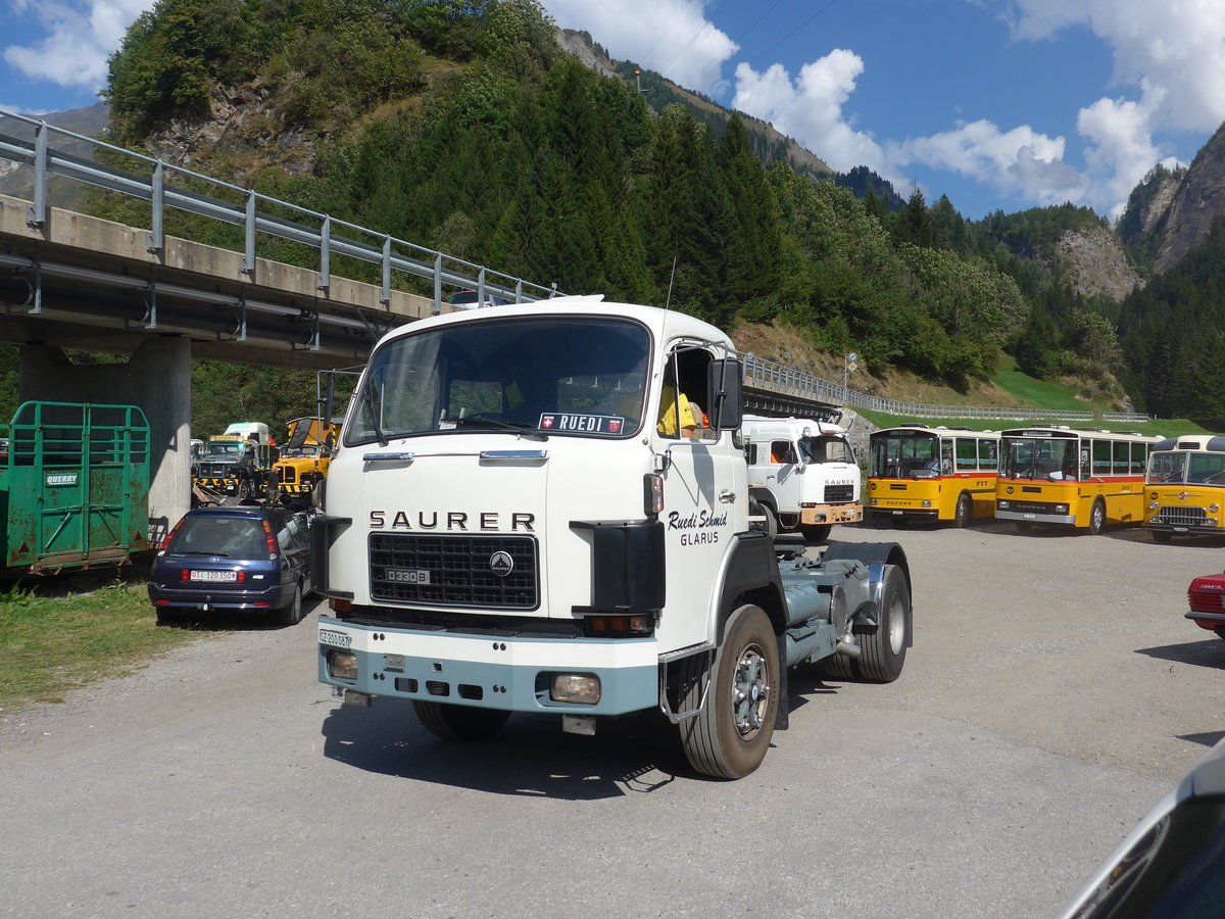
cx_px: 612
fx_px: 1026
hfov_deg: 61.7
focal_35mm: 29
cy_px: 460
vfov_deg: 48.2
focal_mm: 6
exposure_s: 1/2000
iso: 80
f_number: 3.2
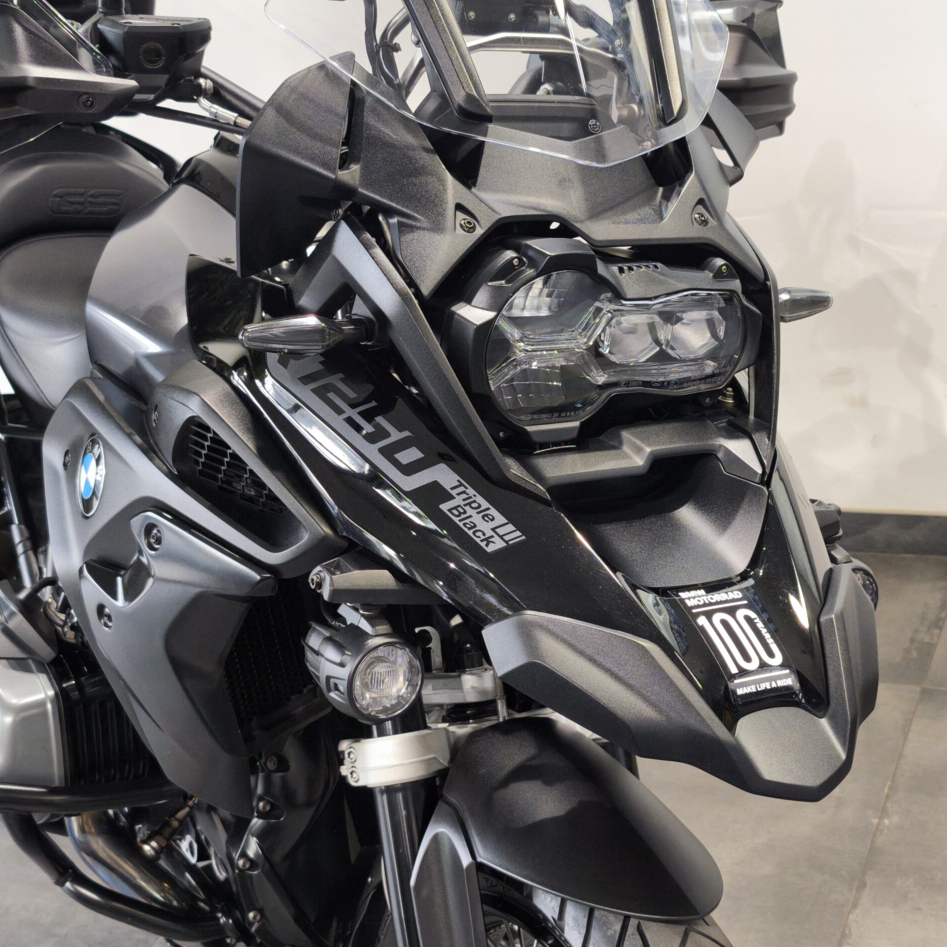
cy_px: 471
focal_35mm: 55
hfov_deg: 31.1
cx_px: 491
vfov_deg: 31.1
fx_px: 1702
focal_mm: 6.57
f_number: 1.6
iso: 200
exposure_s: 1/100
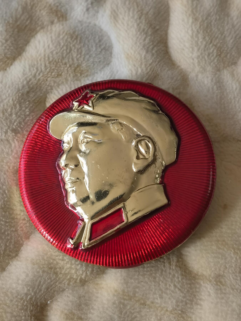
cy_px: 160
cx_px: 120
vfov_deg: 28.2
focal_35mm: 69
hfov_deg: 21.3
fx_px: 641
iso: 50
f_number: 1.8
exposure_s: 1/326
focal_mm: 5.54
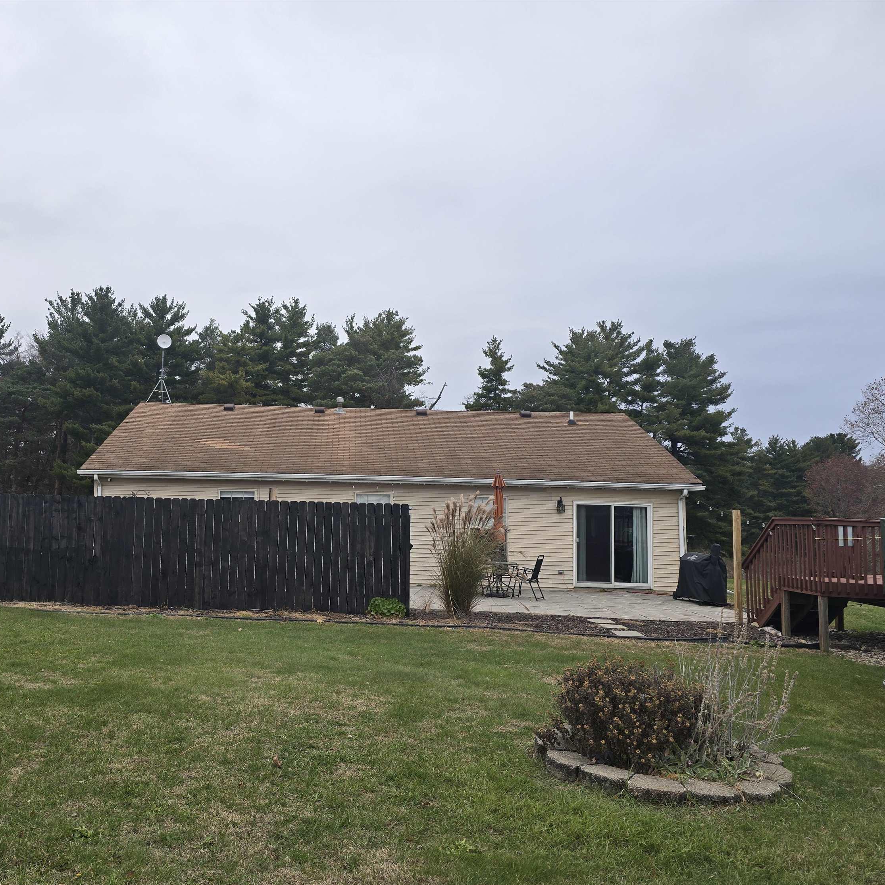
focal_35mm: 28
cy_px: 456
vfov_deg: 57.3
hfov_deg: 56.7
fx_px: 810
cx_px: 340
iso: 20
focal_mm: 6.3
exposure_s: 1/180
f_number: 1.7
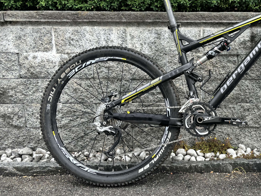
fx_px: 369
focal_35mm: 49
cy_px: 83
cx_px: 220
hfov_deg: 37.1
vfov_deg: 29.6
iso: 50
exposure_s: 1/121
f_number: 1.6
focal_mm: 5.96
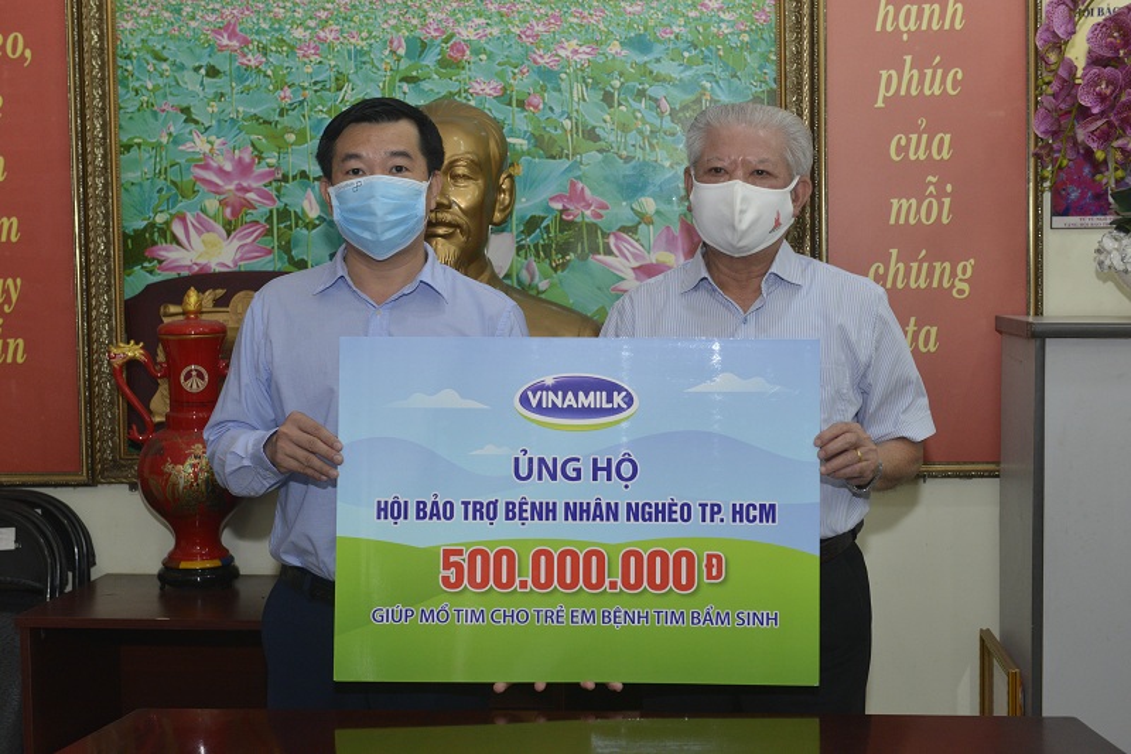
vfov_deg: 24.6
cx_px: 566
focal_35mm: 55
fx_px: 1727
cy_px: 377
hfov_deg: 36.3
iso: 1600
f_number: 5.6
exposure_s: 1/100
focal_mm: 55
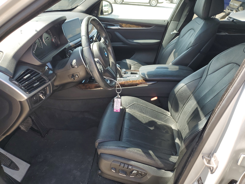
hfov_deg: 67.3
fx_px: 184
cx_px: 122
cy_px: 92
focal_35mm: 26
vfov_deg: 53.1
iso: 50
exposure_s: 1/455
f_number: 1.5
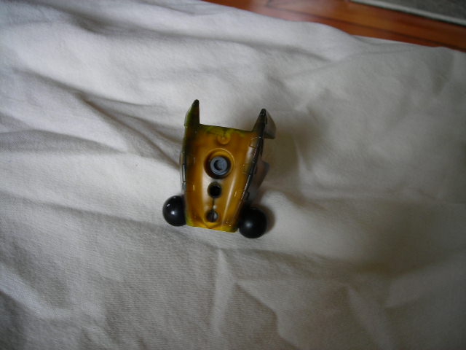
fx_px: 512
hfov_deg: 49.0
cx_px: 233
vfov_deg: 37.7
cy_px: 175
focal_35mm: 38
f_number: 3.2
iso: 50
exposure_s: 1/20.8
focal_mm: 6.3
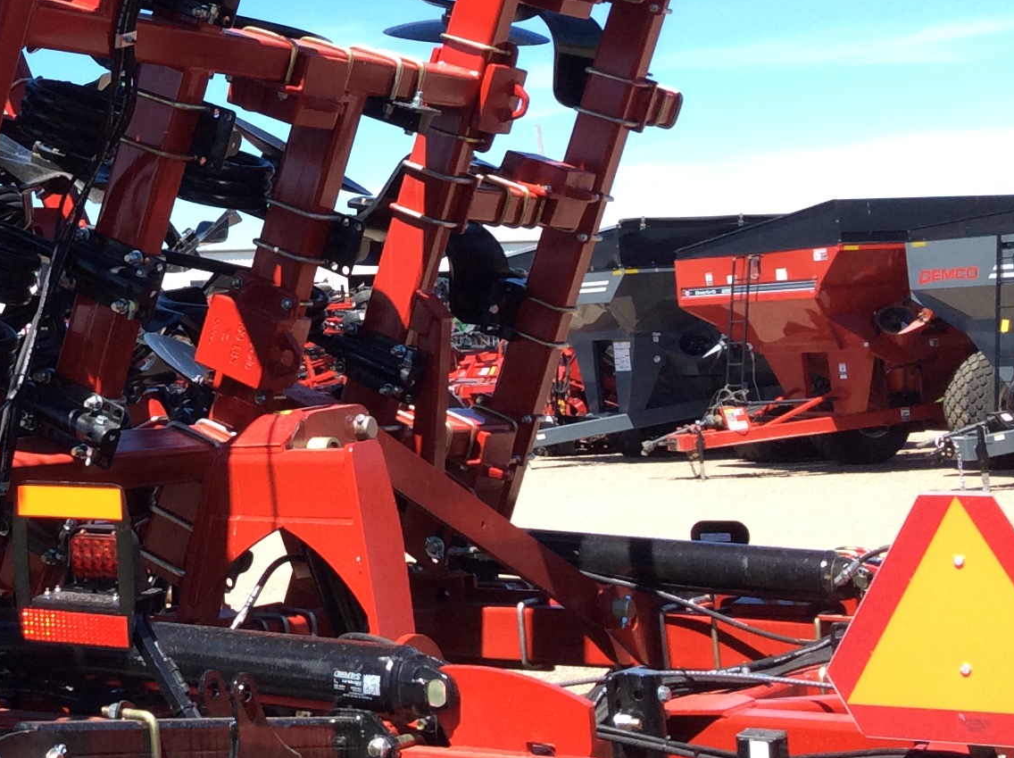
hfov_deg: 25.6
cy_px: 59
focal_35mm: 73
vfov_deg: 19.7
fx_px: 2136
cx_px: 37
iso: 32
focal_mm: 3.3
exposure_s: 1/697
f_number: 2.4
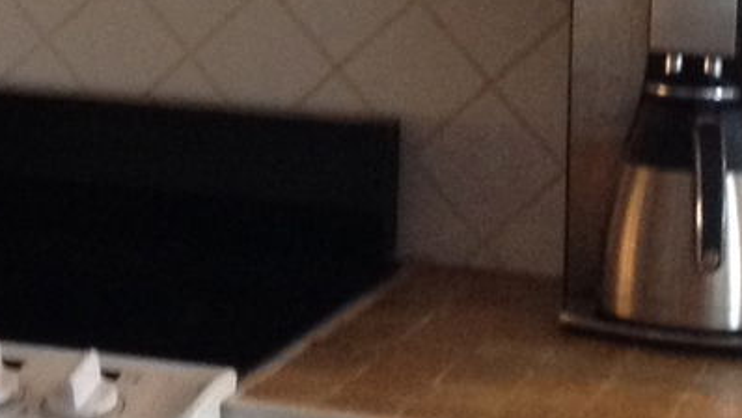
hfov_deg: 14.0
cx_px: 213
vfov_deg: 7.8
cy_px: -147
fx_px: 3011
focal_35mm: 153
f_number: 2.4
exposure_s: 1/15
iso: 250
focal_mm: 4.28
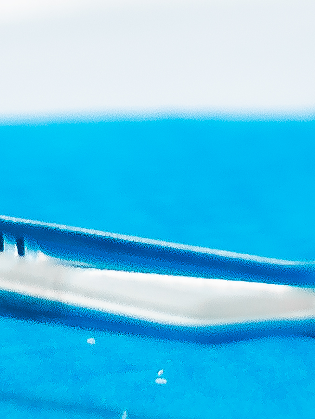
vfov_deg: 4.1
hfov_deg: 3.1
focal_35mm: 479
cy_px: -351
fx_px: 5810
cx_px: 142
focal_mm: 50
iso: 400
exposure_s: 1/200
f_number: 2.2
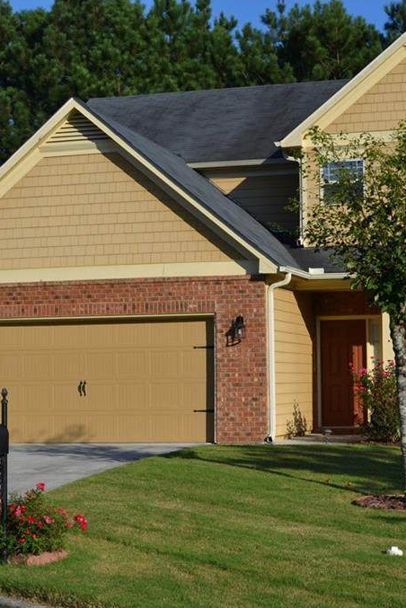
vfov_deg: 29.6
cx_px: 278
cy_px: 304
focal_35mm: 68
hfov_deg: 20.0
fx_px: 1149
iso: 100
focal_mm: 30
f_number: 8
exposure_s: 1/250
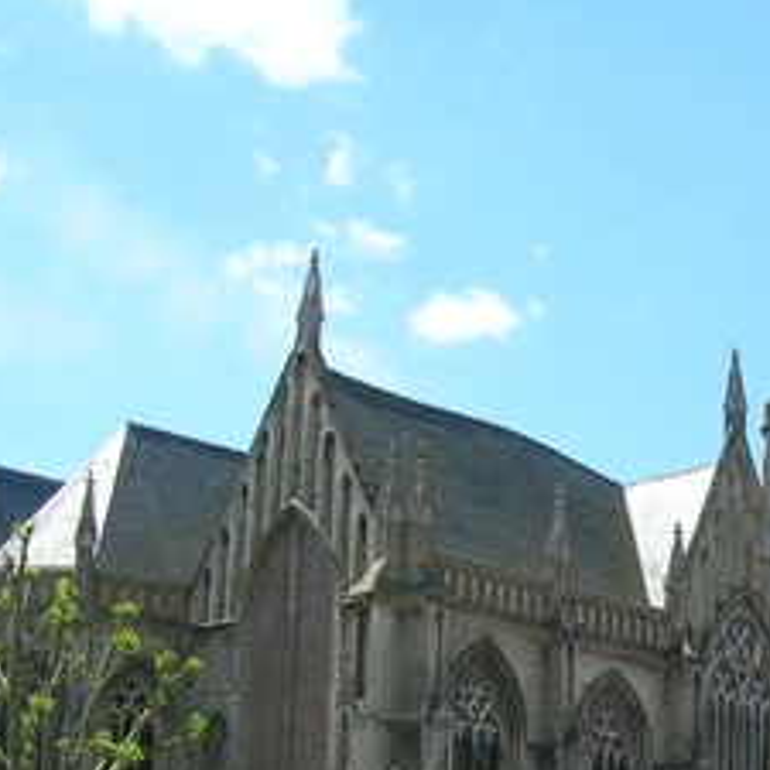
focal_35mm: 80
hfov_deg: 21.1
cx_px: 732
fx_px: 2013
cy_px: 654
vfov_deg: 21.3
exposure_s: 1/232
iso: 50
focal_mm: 5.7
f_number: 4.9
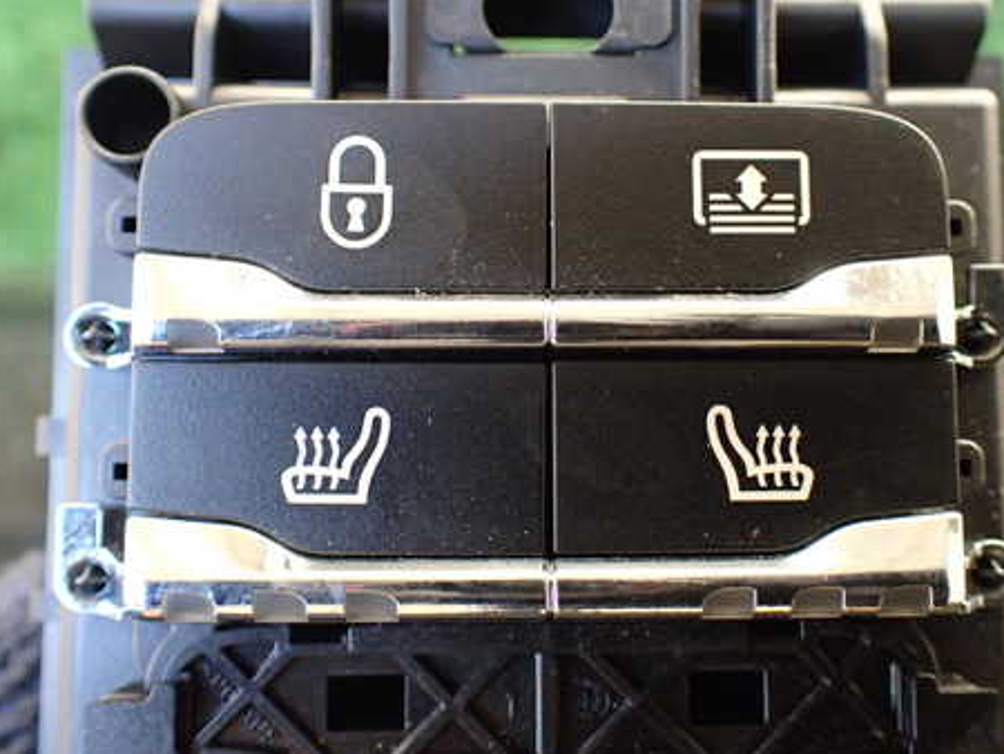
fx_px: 1161
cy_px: 339
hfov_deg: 46.7
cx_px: 551
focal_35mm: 40
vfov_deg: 36.0
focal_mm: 5.4
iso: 400
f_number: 2.3
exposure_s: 1/125
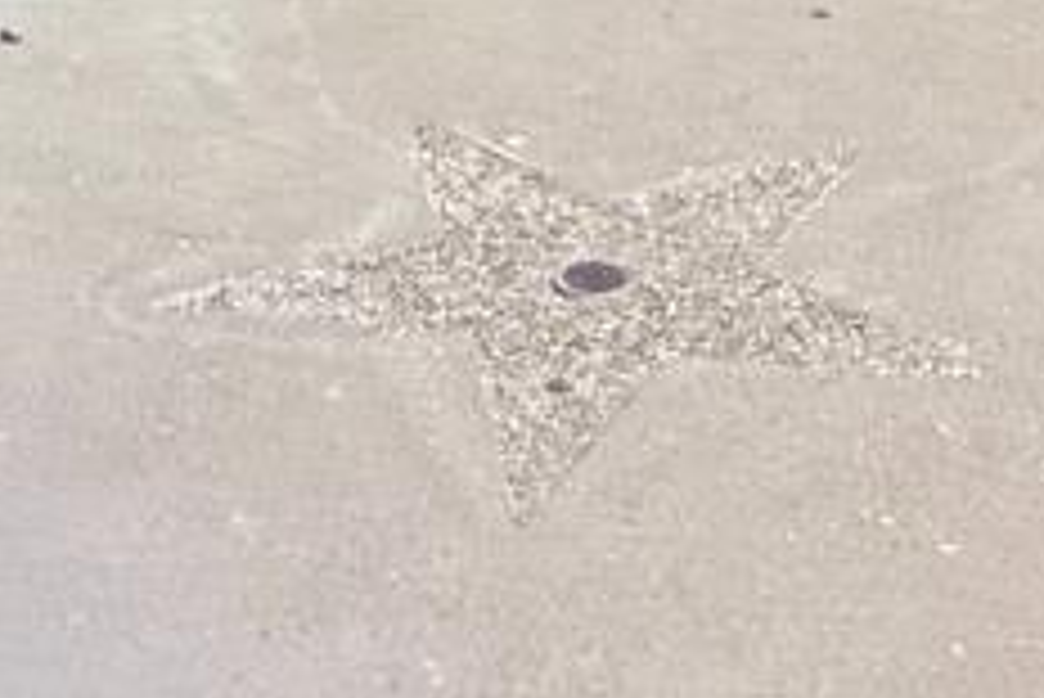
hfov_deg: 21.6
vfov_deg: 10.7
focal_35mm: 94
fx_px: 2728
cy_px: -1304
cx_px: 418
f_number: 2.2
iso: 50
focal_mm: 2.22
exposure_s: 1/1795
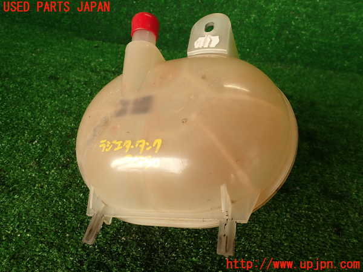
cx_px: 182
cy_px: 136
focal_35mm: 25
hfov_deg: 69.4
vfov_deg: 54.9
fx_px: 262
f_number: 2.8
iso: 100
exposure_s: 1/80
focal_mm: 4.5
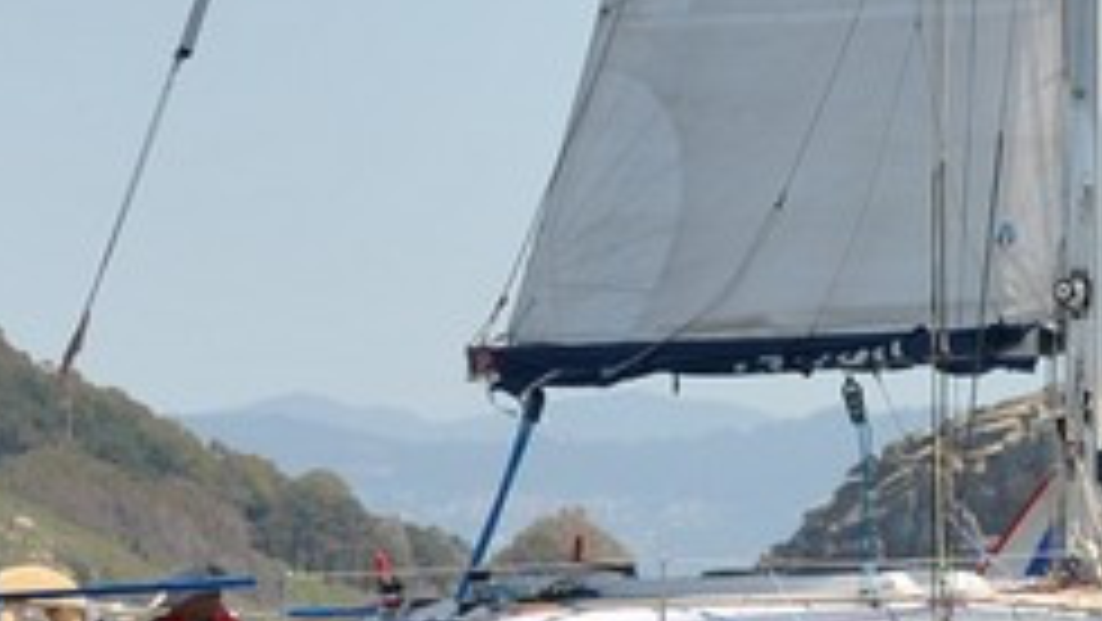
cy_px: 76
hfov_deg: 4.2
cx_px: 1048
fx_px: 15112
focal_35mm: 517
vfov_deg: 2.4
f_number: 5.6
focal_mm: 90
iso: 100
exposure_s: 1/500
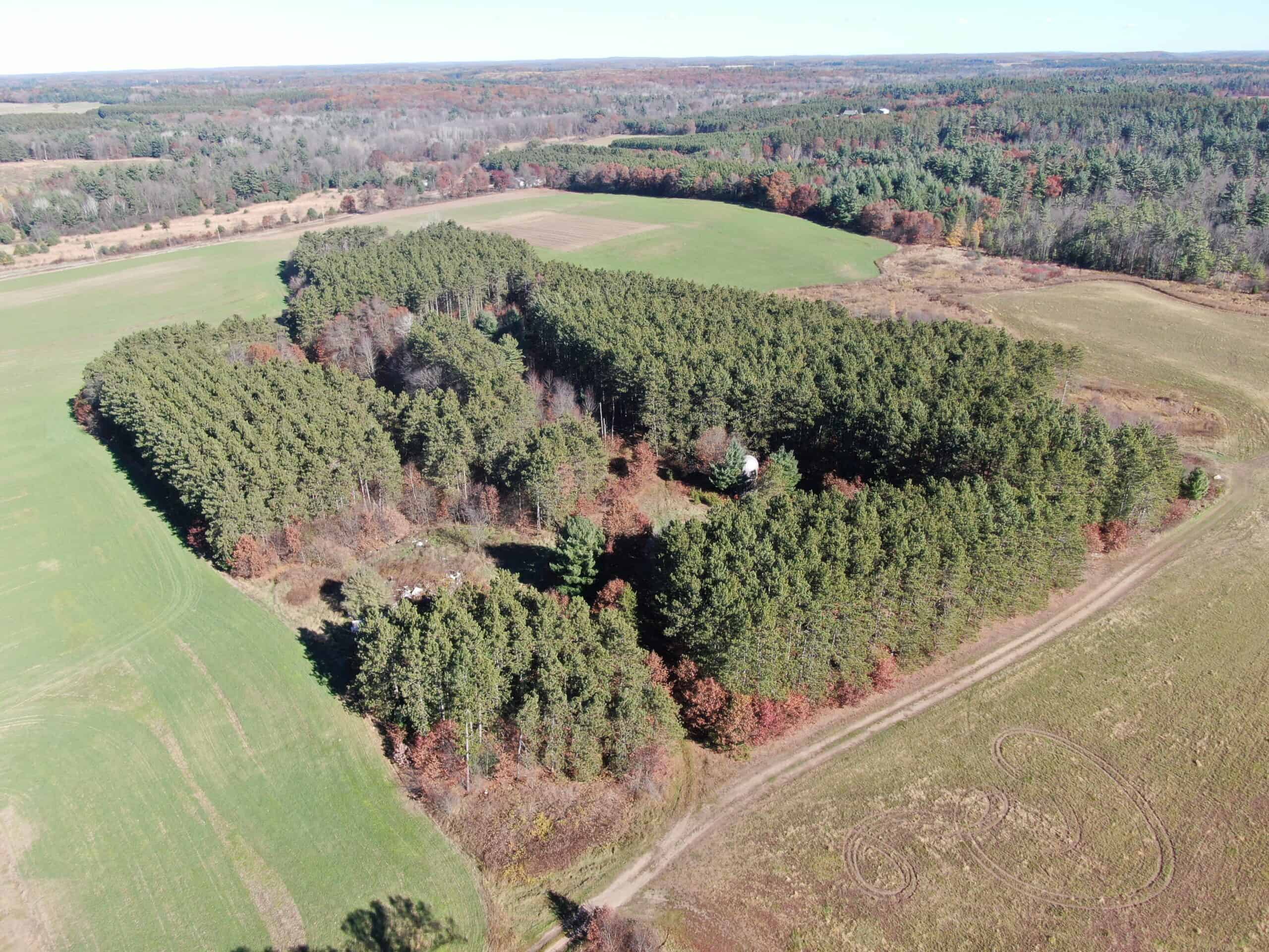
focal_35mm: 24
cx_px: 634
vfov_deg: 56.8
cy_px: 476
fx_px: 880
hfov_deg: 71.6
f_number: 2.8
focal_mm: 4.39
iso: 100
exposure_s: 1/500
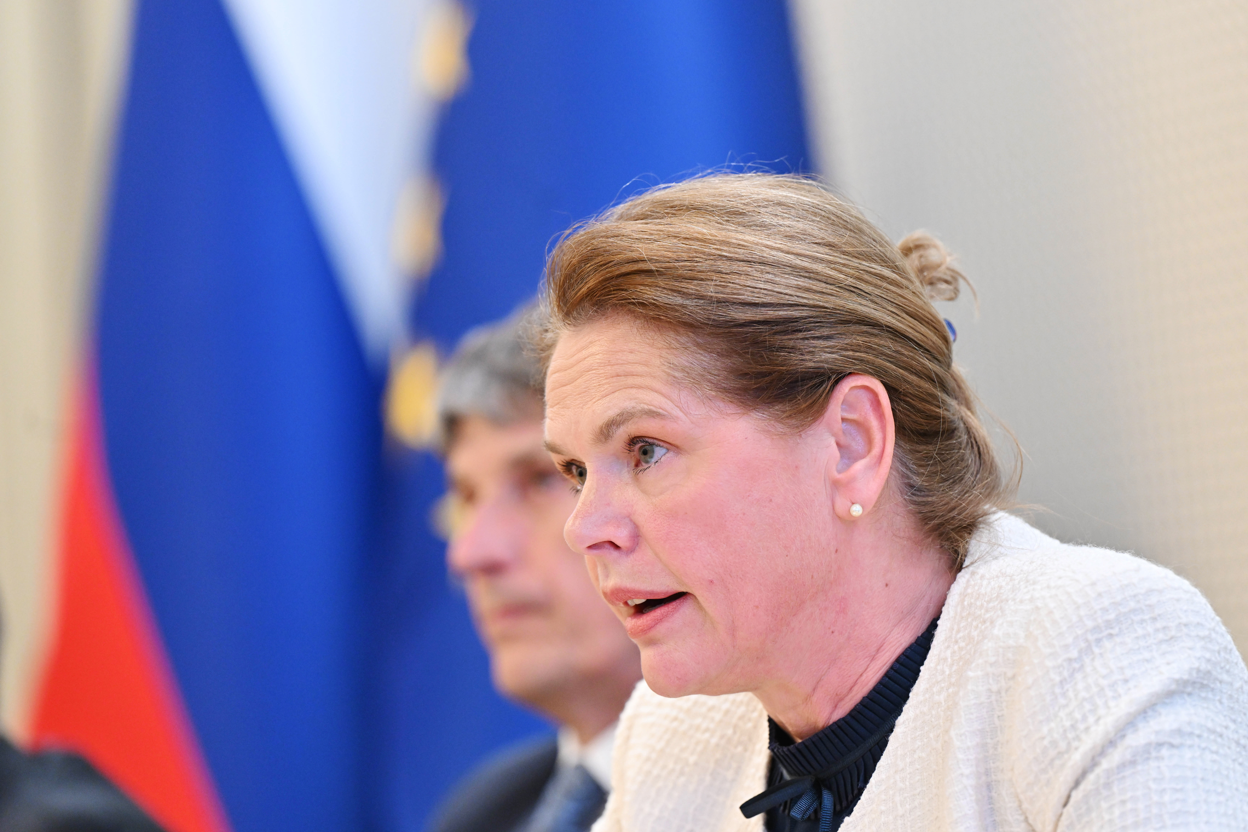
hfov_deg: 10.3
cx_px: 624
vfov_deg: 6.9
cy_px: 416
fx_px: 6933
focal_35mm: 200
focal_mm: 200
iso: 2500
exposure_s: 1/320
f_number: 4
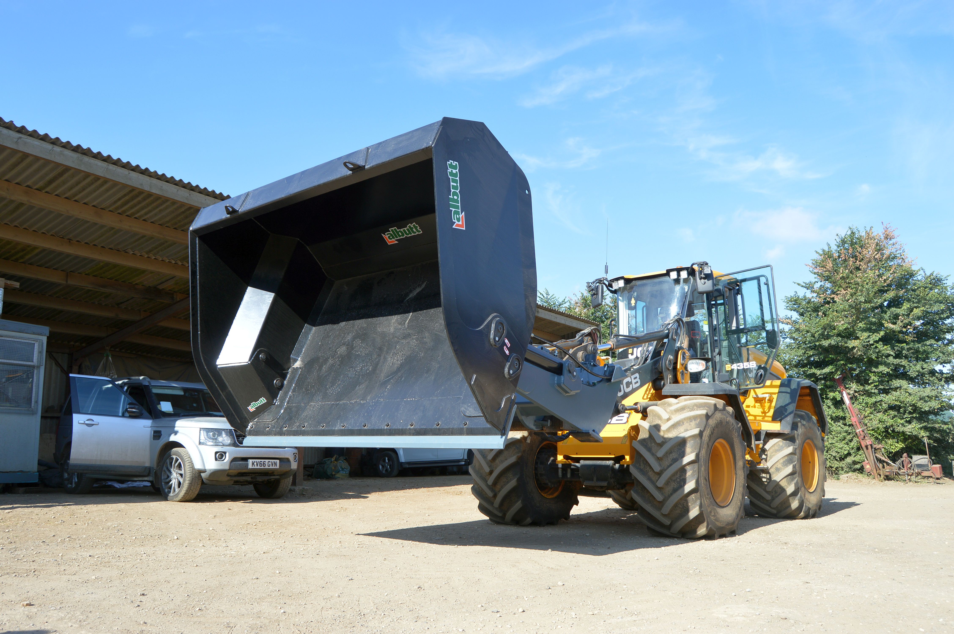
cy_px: 317
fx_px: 715
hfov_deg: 67.4
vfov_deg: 47.8
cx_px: 477
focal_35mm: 27
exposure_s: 1/160
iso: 100
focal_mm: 18
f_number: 6.3
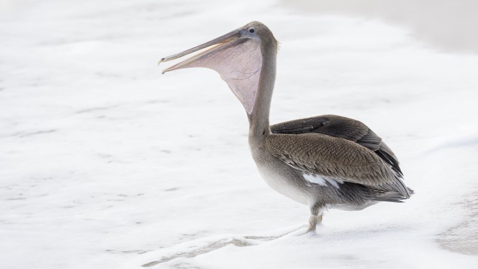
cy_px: 121
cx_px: 239
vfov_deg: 4.1
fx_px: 3727
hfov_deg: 7.3
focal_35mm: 294
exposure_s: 1/3200
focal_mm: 280
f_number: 6.3
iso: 2000
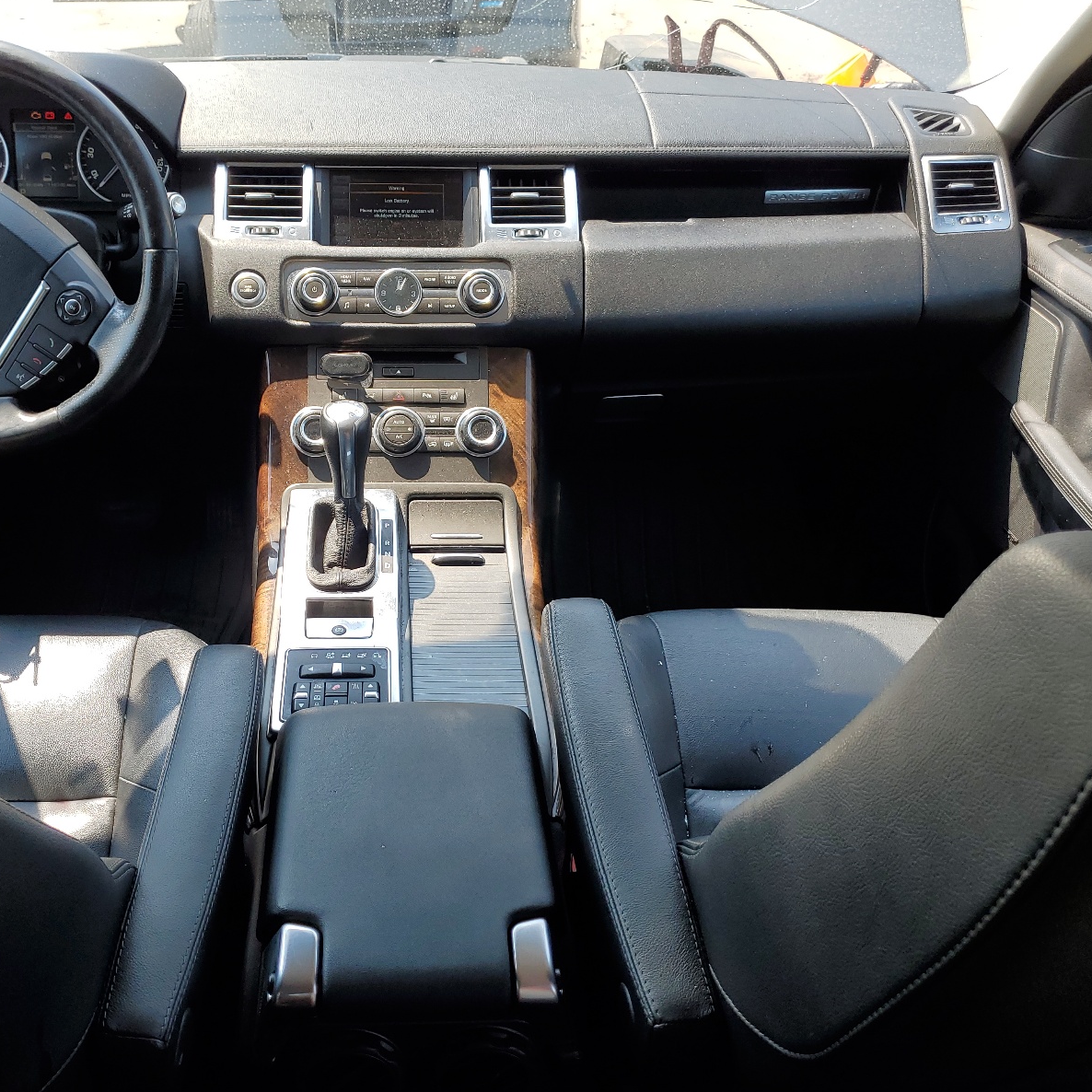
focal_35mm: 31
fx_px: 1106
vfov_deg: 52.5
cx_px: 388
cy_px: 546
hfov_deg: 51.8
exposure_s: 1/588
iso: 50
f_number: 1.5
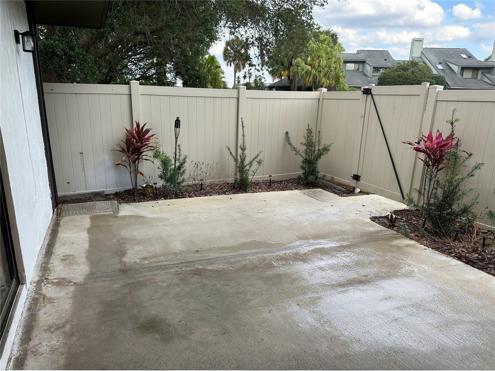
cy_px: 186
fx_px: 343
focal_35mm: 24
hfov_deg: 71.6
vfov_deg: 56.8
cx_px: 248
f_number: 1.78
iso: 80
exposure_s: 1/729
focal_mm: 6.86
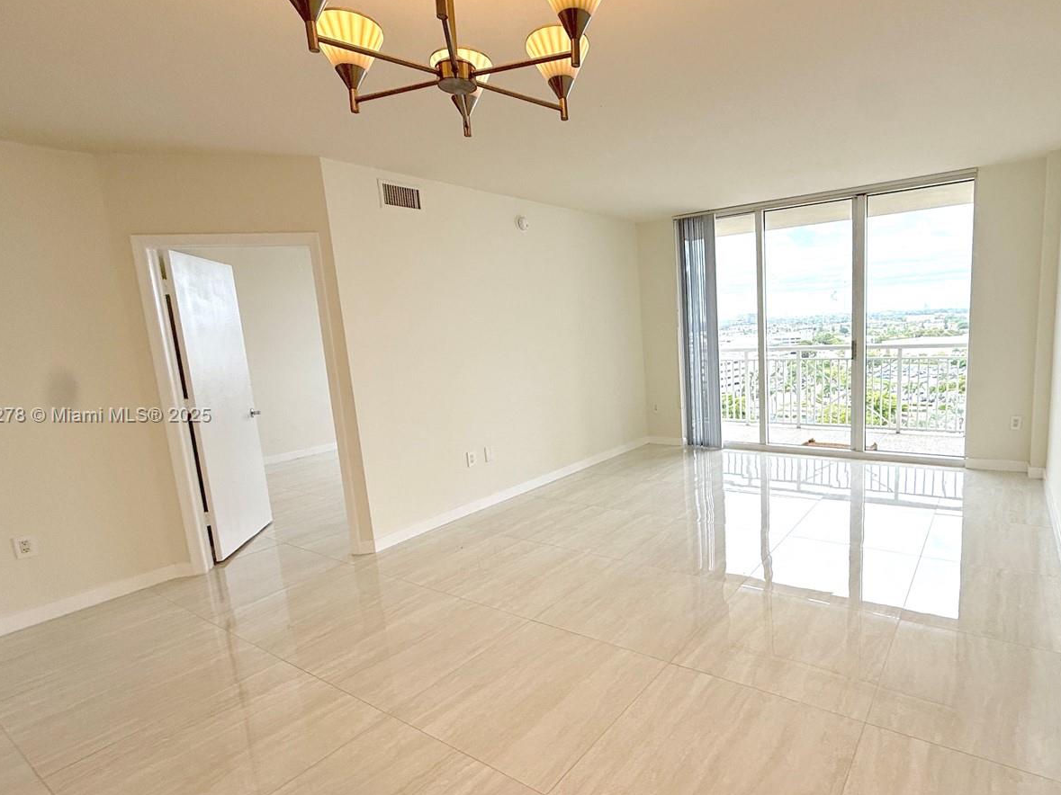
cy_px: 416
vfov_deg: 68.6
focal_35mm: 19
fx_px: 582
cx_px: 643
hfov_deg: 83.5
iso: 64
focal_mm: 2.22
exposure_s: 1/243
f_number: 2.2
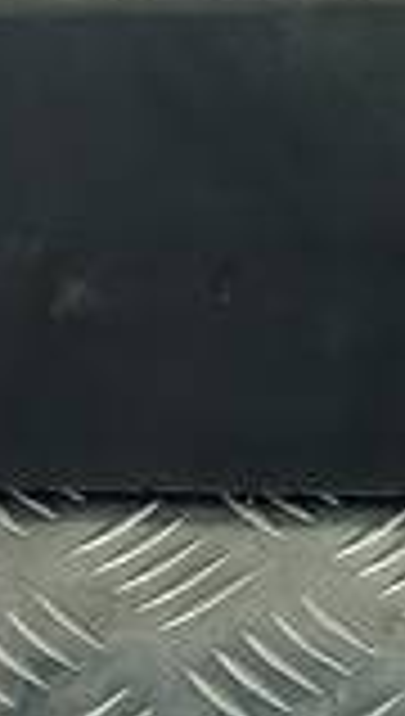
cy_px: 180
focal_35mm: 175
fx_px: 3325
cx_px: 518
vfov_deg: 12.2
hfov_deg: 6.9
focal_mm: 4.6
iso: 50
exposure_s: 1/50
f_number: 1.8
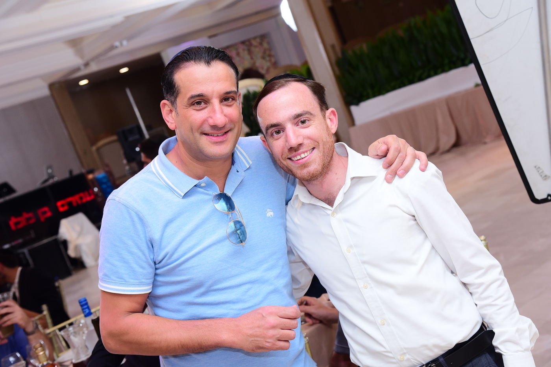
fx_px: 888
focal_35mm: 58
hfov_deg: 34.5
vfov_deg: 23.4
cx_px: 276
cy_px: 184
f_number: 5
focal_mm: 58
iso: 1250
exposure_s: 1/160
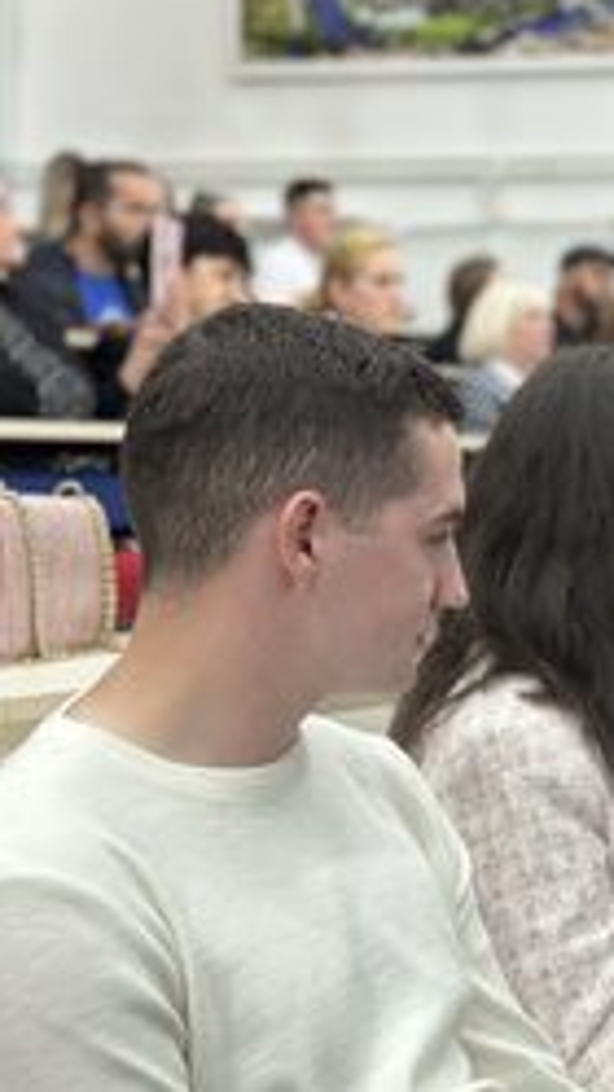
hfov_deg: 14.2
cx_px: 781
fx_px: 2374
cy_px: 634
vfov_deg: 25.9
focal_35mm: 82
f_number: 1.78
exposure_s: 1/33
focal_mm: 6.86
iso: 320
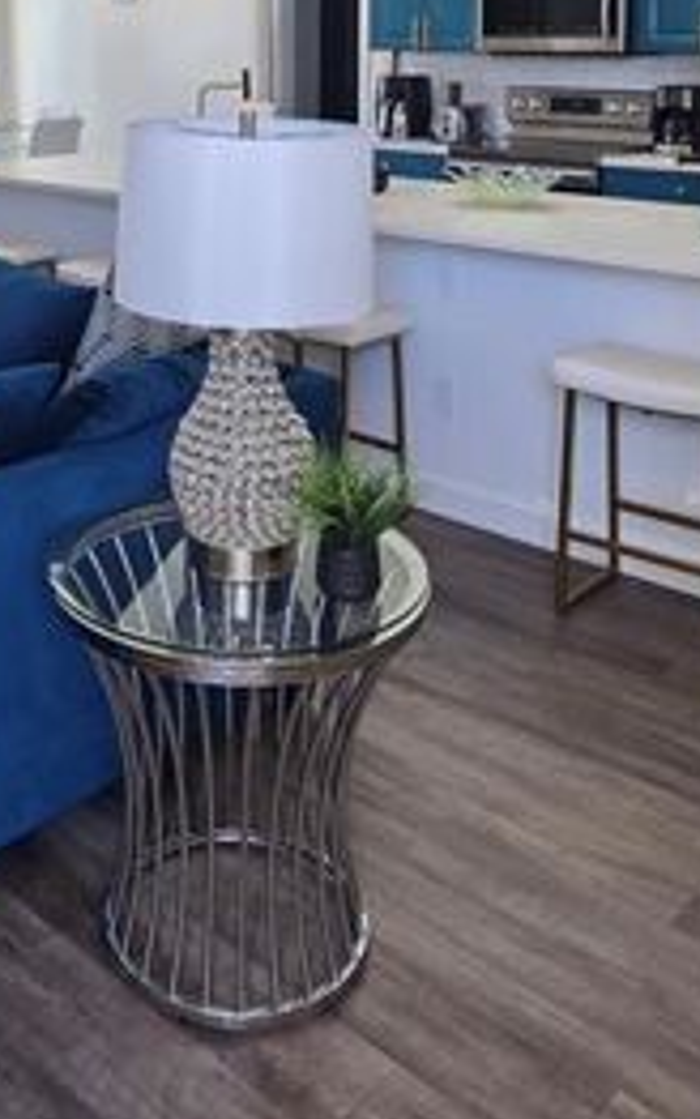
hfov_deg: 33.5
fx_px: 1128
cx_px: 147
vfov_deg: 47.8
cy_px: 128
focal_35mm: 37
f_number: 2.2
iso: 80
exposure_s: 1/60
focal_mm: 2.2
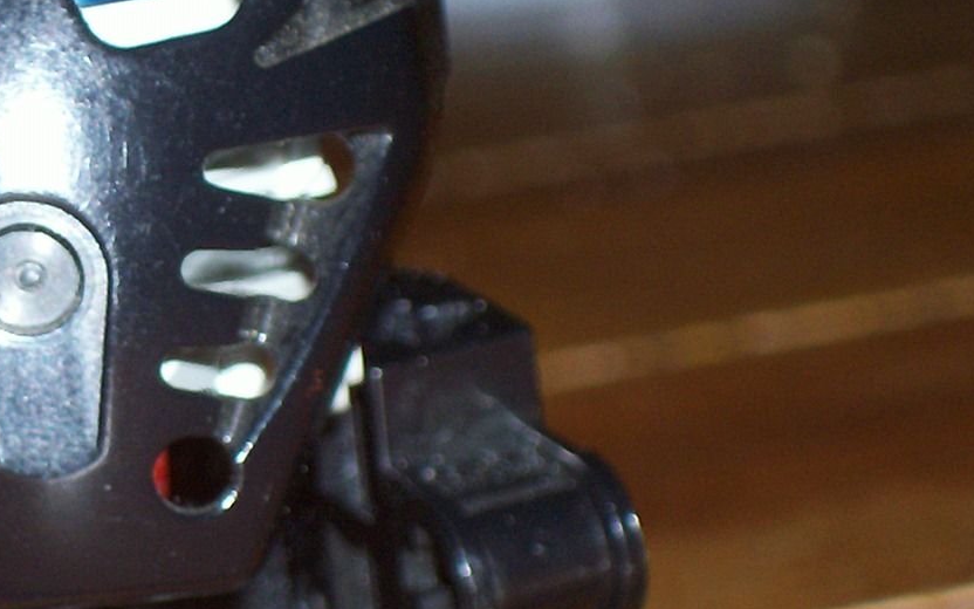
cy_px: 333
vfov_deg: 4.9
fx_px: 7061
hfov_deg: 7.9
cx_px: 61
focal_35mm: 266
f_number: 4.6
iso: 80
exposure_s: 1/89.8
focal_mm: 16.8
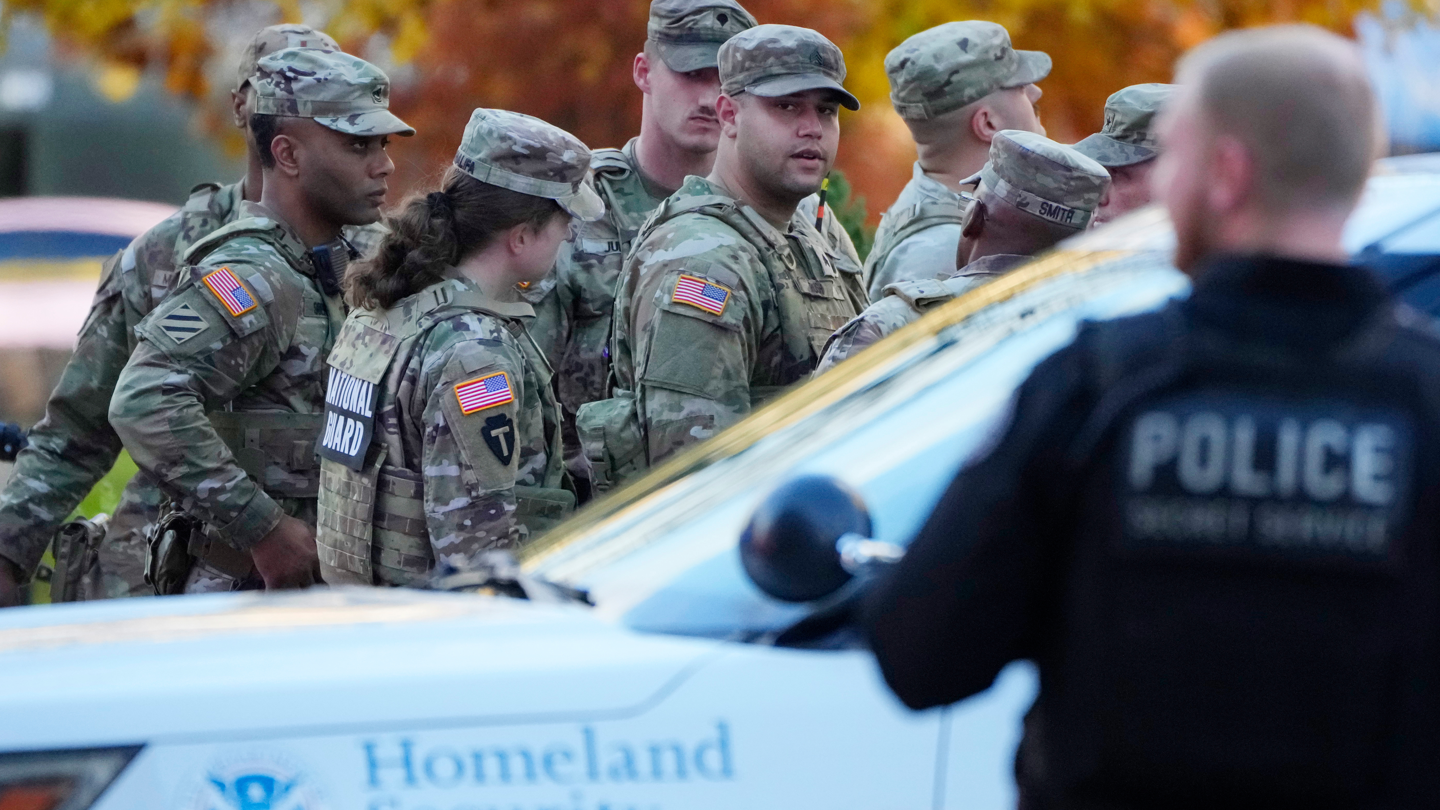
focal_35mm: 635
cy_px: 412
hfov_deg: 3.4
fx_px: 24246
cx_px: 718
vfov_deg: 1.9
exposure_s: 1/2000
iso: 4000
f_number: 5.6
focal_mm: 400
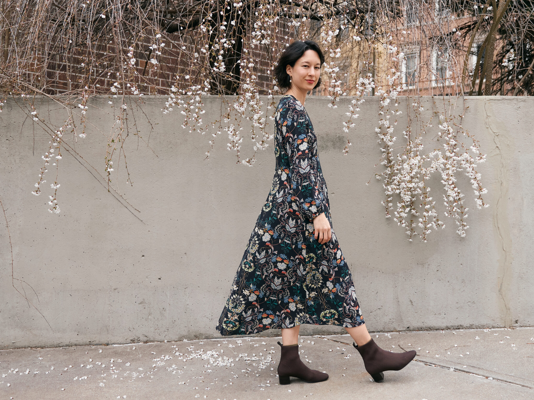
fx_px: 632
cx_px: 273
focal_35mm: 41
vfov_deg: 35.1
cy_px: 200
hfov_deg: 45.8
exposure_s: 1/1600
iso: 500
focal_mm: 25
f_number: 2.8
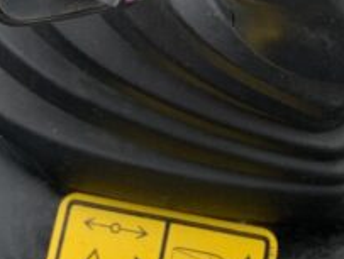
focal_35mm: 146
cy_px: -257
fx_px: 1453
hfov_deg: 13.5
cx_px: 241
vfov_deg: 9.5
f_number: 1.8
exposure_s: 1/122
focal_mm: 3
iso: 25
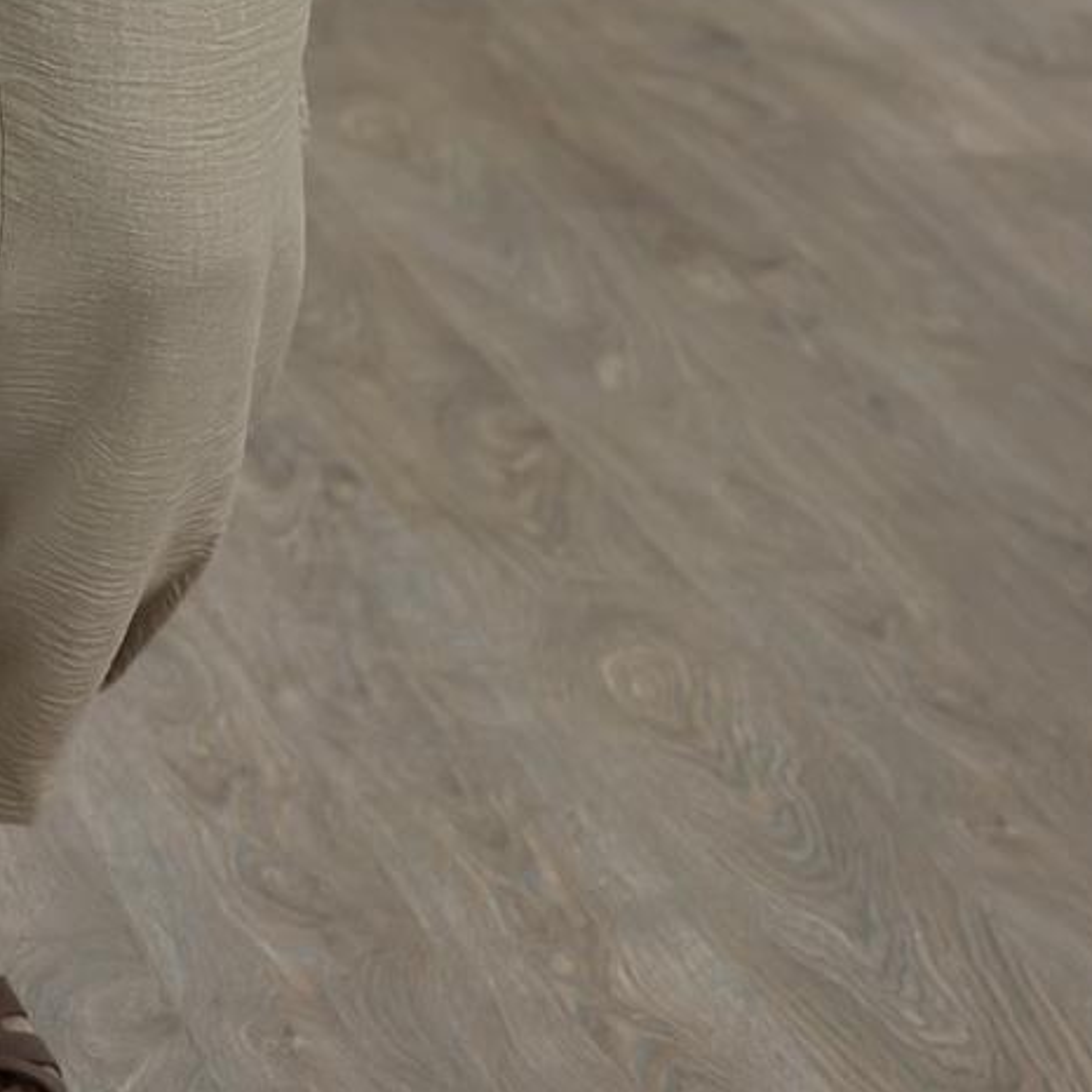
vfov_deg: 11.9
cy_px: 120
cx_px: 16
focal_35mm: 146
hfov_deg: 11.8
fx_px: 5211
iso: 80
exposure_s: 1/282
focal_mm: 6.86
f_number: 1.78
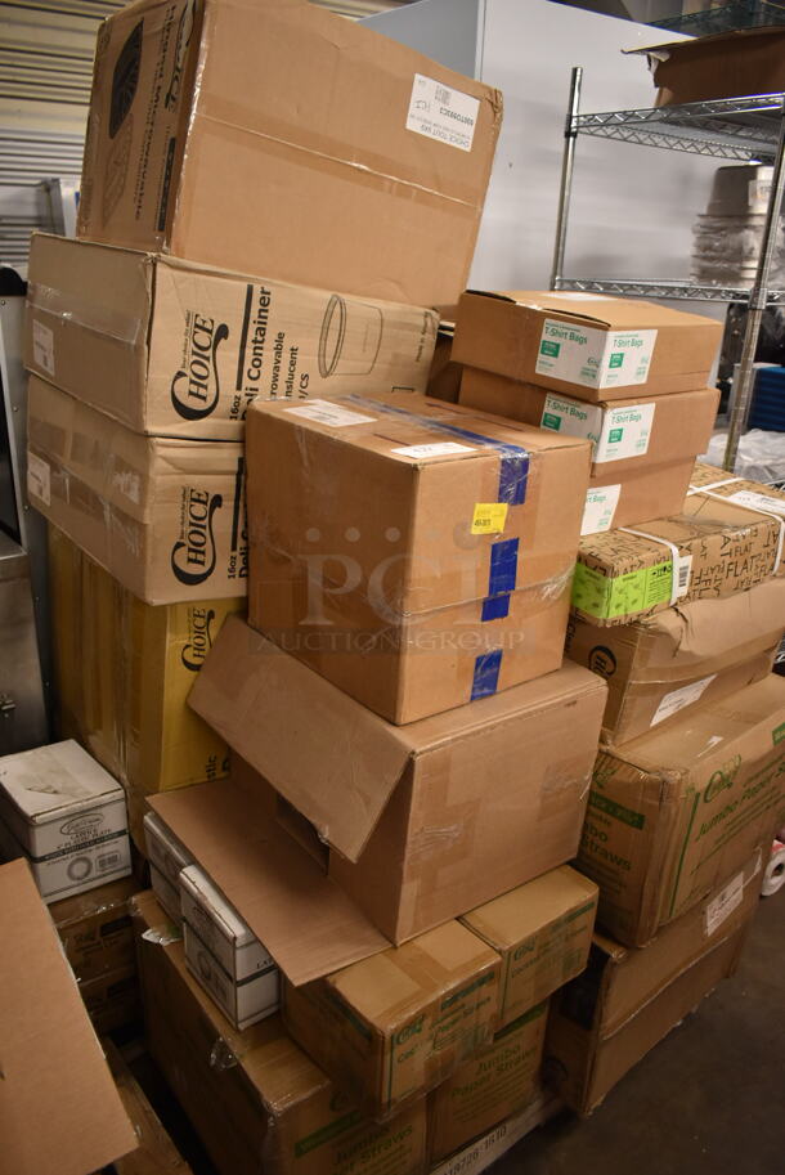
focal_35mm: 27
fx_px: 882
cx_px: 392
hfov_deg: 48.0
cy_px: 588
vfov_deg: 67.3
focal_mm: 18
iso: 1400
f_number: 3.5
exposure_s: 1/125
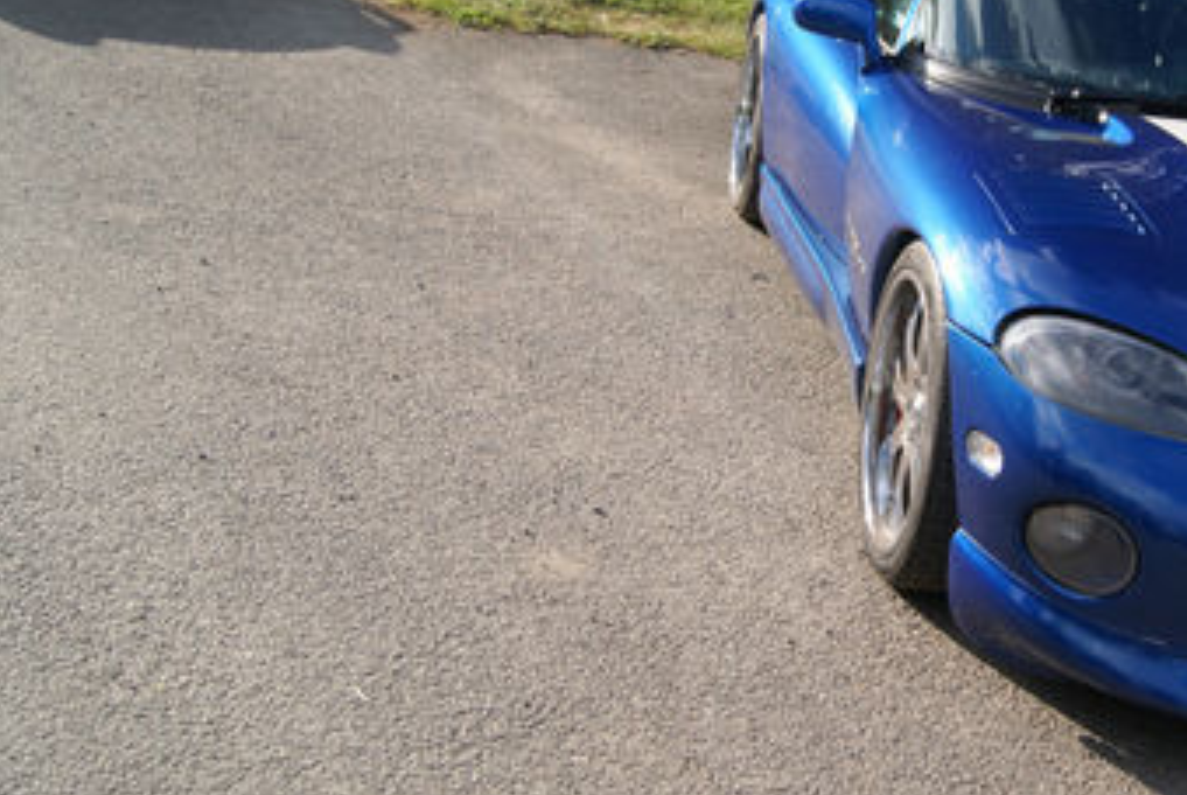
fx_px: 1684
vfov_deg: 26.5
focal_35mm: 51
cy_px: 284
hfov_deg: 37.7
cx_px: 921
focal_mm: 18
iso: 100
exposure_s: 1/320
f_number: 5
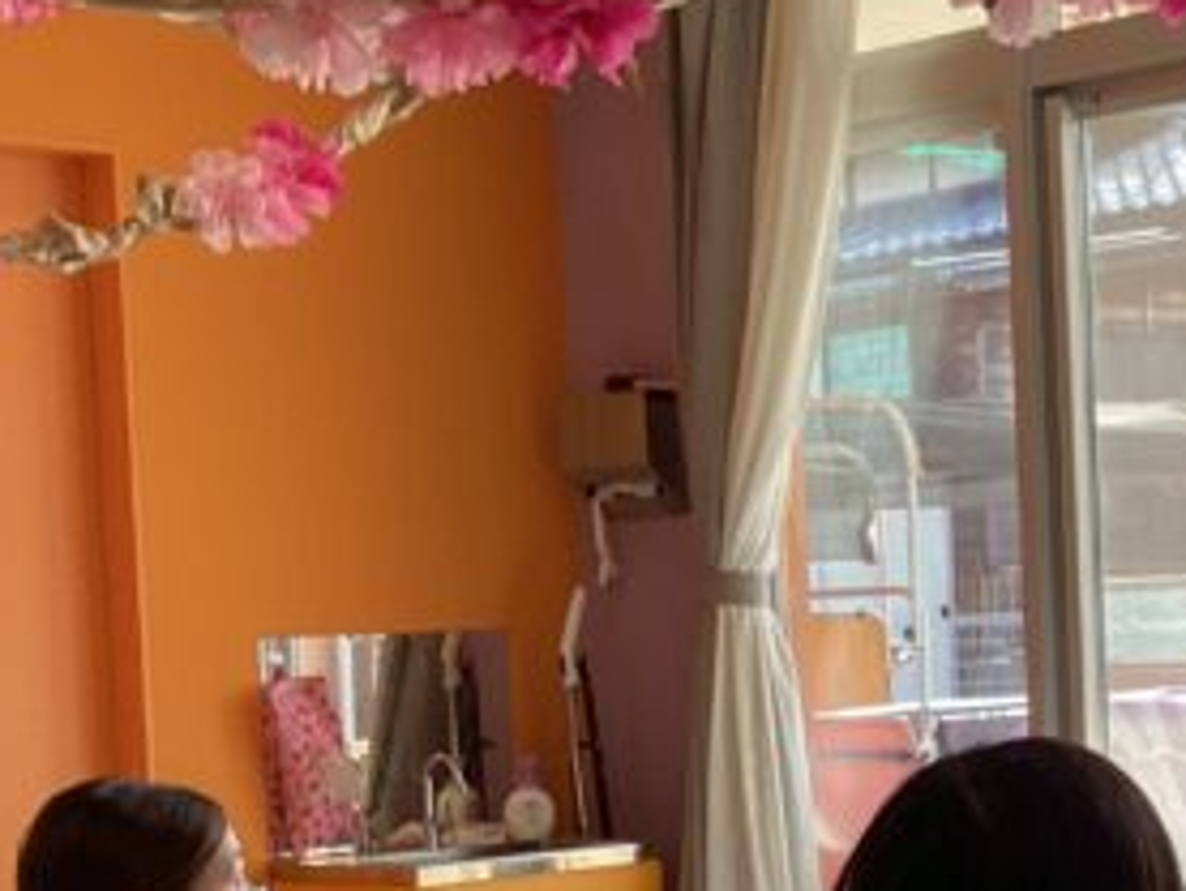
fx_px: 2948
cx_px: 1182
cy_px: 703
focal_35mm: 86
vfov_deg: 17.1
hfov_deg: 21.9
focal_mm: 3.3
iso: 25
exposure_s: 1/120
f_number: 2.4
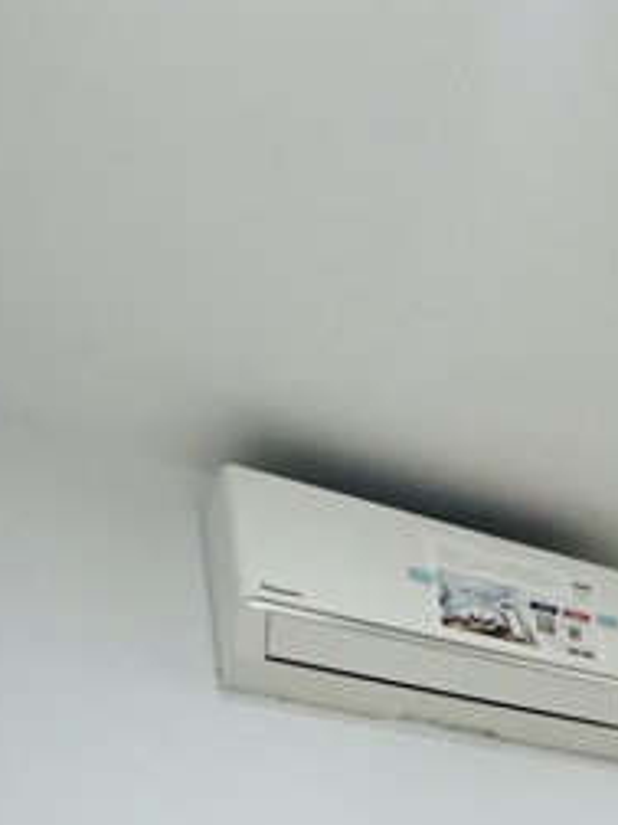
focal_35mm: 57
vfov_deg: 24.1
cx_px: 1180
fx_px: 1357
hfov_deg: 18.5
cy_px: 1323
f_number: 2.2
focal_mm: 2.22
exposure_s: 1/50
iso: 250
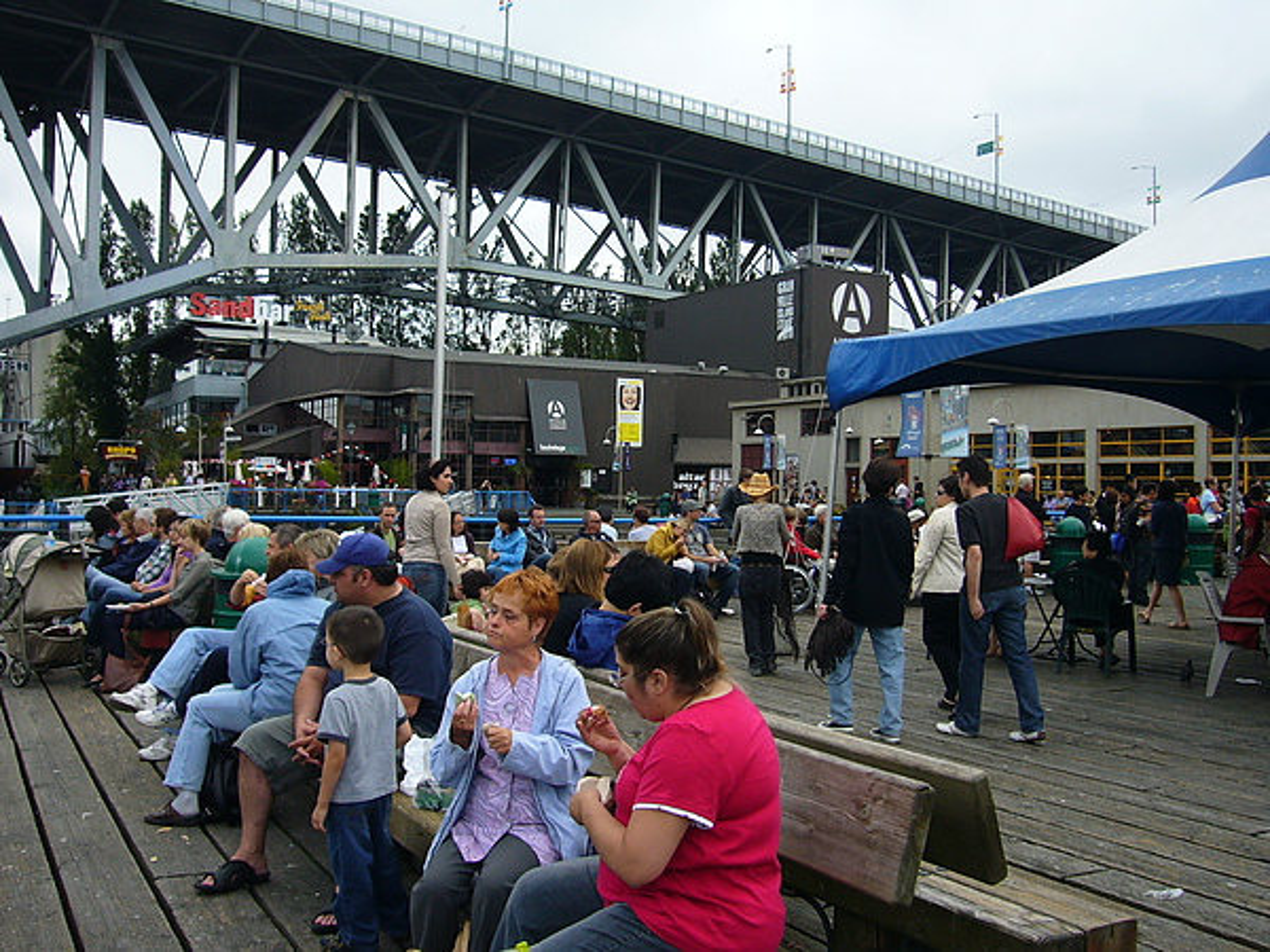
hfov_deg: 54.0
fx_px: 1247
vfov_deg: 41.8
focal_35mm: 34
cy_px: 476
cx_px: 635
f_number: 5.6
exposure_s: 1/200
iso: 80
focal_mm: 4.6
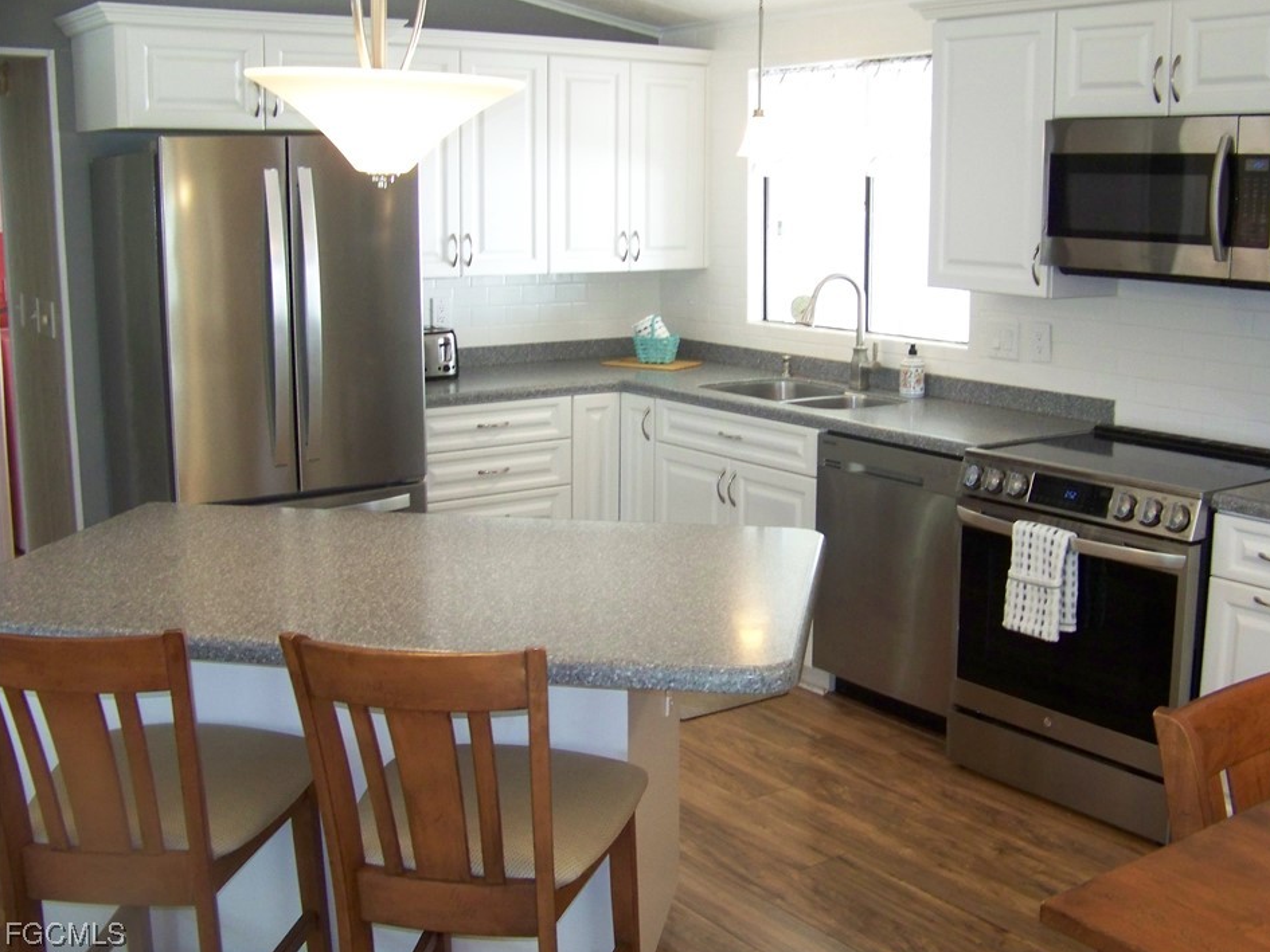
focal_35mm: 39
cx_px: 685
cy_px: 448
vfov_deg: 36.8
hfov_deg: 47.8
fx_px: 1431
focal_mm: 5.85
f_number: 2.8
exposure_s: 1/30
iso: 200
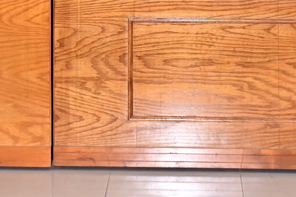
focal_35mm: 147
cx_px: 146
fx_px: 1208
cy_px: -114
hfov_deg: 14.0
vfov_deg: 9.0
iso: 1600
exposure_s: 1/200
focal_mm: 23
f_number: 3.8
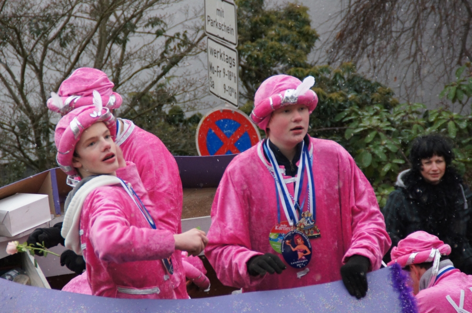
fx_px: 2947
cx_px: 236
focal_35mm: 225
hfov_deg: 9.2
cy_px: 156
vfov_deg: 6.1
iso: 1600
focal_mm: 150
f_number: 6.3
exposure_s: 1/160
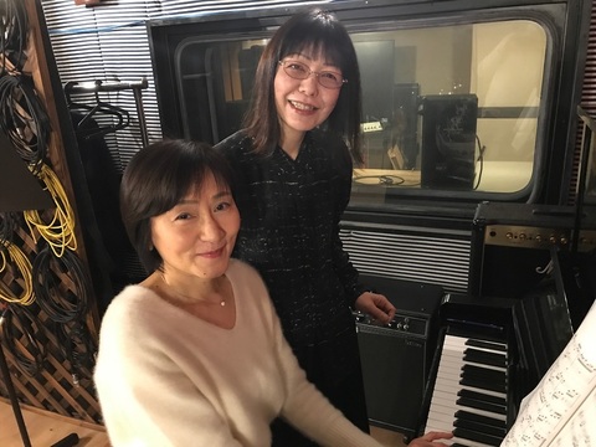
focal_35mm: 28
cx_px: 298
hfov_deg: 63.4
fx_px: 482
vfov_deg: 49.7
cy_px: 224
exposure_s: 1/5
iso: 100
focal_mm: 3.99
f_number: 1.8
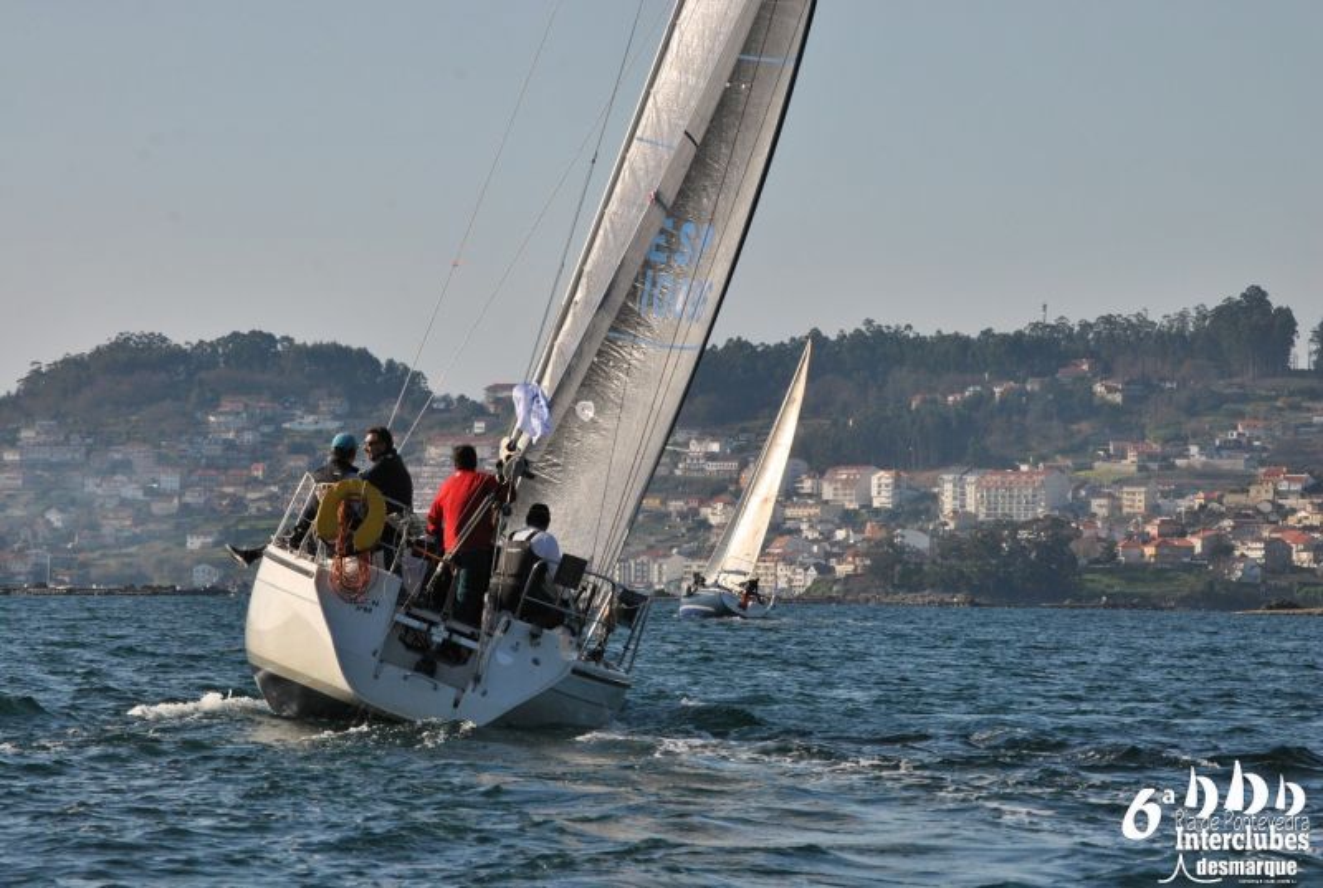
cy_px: 444
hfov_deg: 11.8
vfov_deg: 7.9
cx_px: 662
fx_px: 6408
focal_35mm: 174
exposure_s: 1/1250
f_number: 9
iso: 400
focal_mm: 116
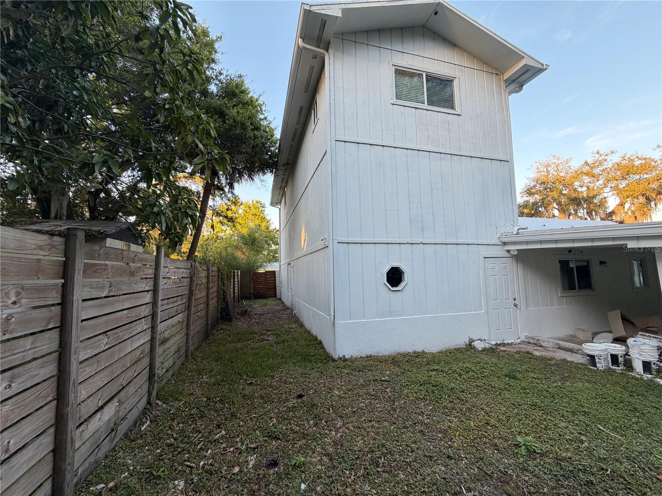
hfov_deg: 102.1
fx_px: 268
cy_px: 248
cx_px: 331
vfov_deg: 85.7
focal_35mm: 14
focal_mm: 2.22
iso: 64
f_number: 2.2
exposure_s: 1/121
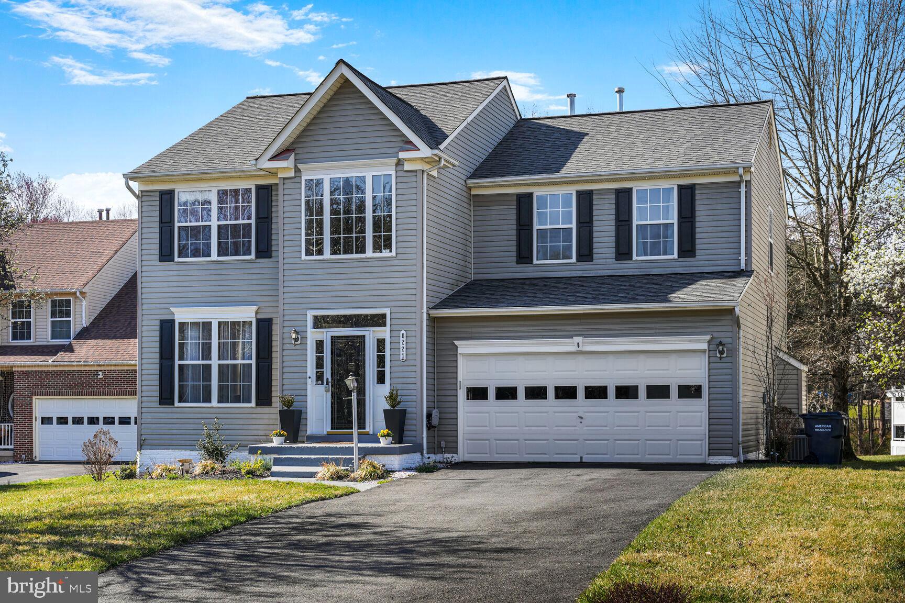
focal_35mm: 54
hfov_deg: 37.2
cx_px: 452
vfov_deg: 25.3
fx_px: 1345
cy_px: 302
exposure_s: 1/800
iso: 100
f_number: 4
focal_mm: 53.5
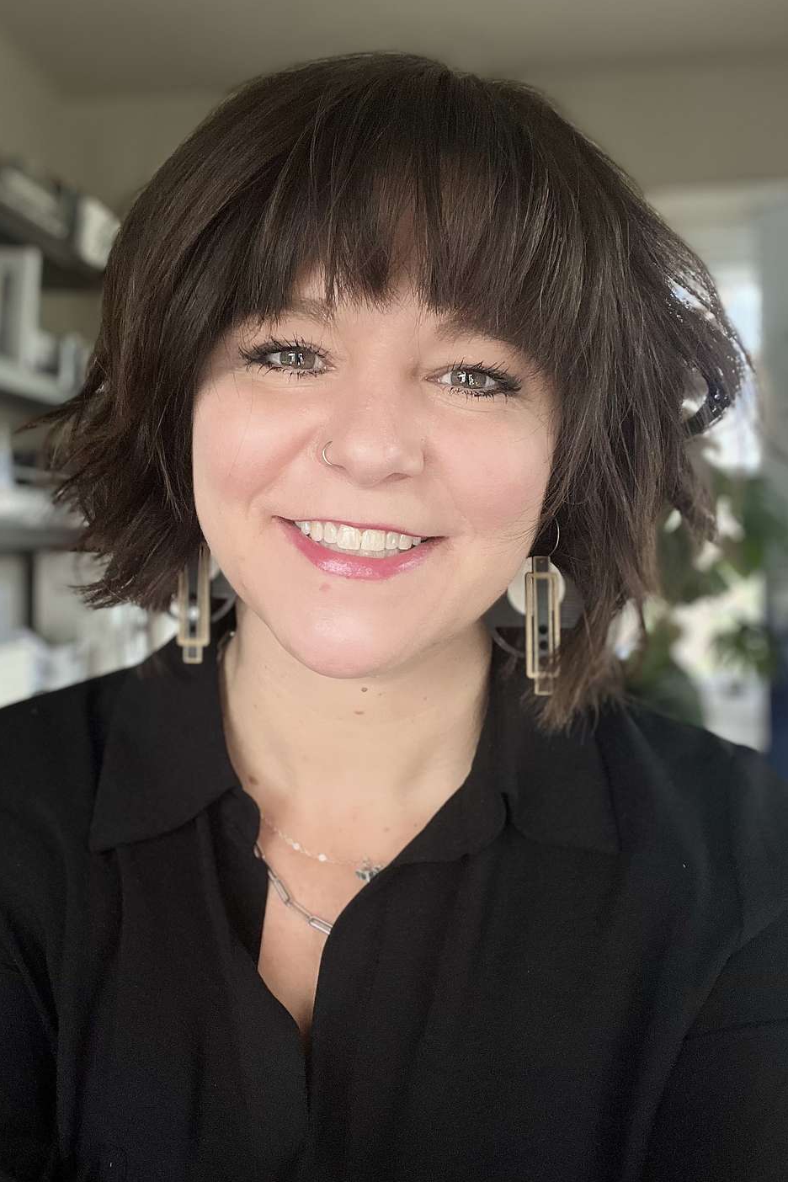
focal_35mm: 32
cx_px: 343
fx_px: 1051
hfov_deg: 41.0
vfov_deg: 58.7
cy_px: 583
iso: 64
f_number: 2.2
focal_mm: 2.71
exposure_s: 1/121
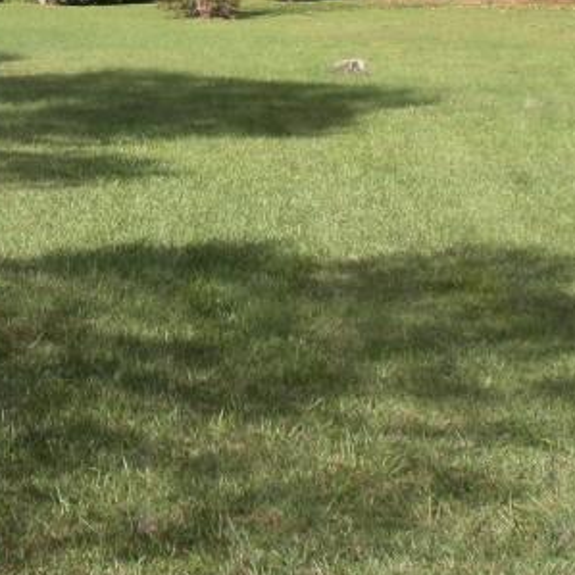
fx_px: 2048
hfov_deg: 15.6
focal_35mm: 109
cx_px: -58
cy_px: -144
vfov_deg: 15.3
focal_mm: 6.3
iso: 64
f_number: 3.5
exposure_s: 1/450
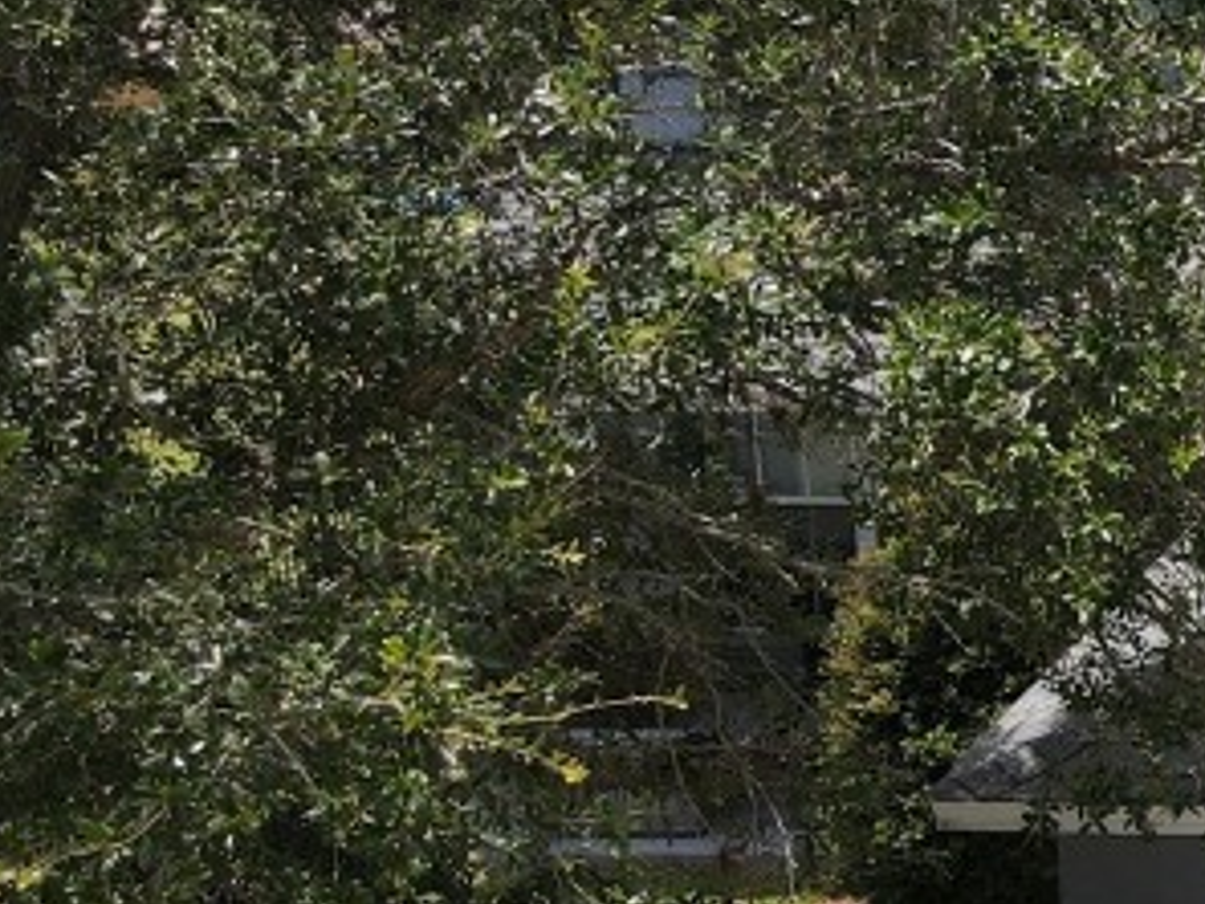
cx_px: 1917
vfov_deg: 17.7
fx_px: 2889
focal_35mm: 83
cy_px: 301
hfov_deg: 19.7
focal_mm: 4.5
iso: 100
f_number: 2.8
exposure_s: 1/500
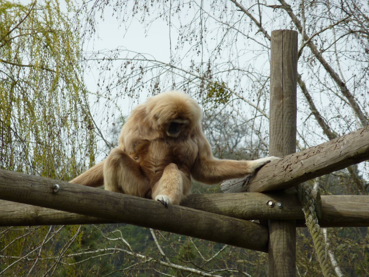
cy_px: 138
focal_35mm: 300
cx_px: 184
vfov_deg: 5.0
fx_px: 3198
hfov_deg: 6.6
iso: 125
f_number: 4.9
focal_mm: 49.2
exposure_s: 1/500
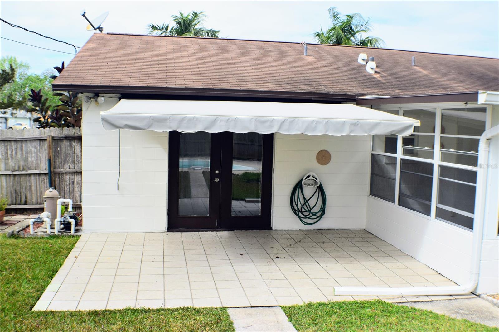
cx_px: 250
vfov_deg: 28.1
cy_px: 166
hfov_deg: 41.1
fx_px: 665
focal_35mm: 48
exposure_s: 1/500
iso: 400
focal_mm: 32
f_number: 11
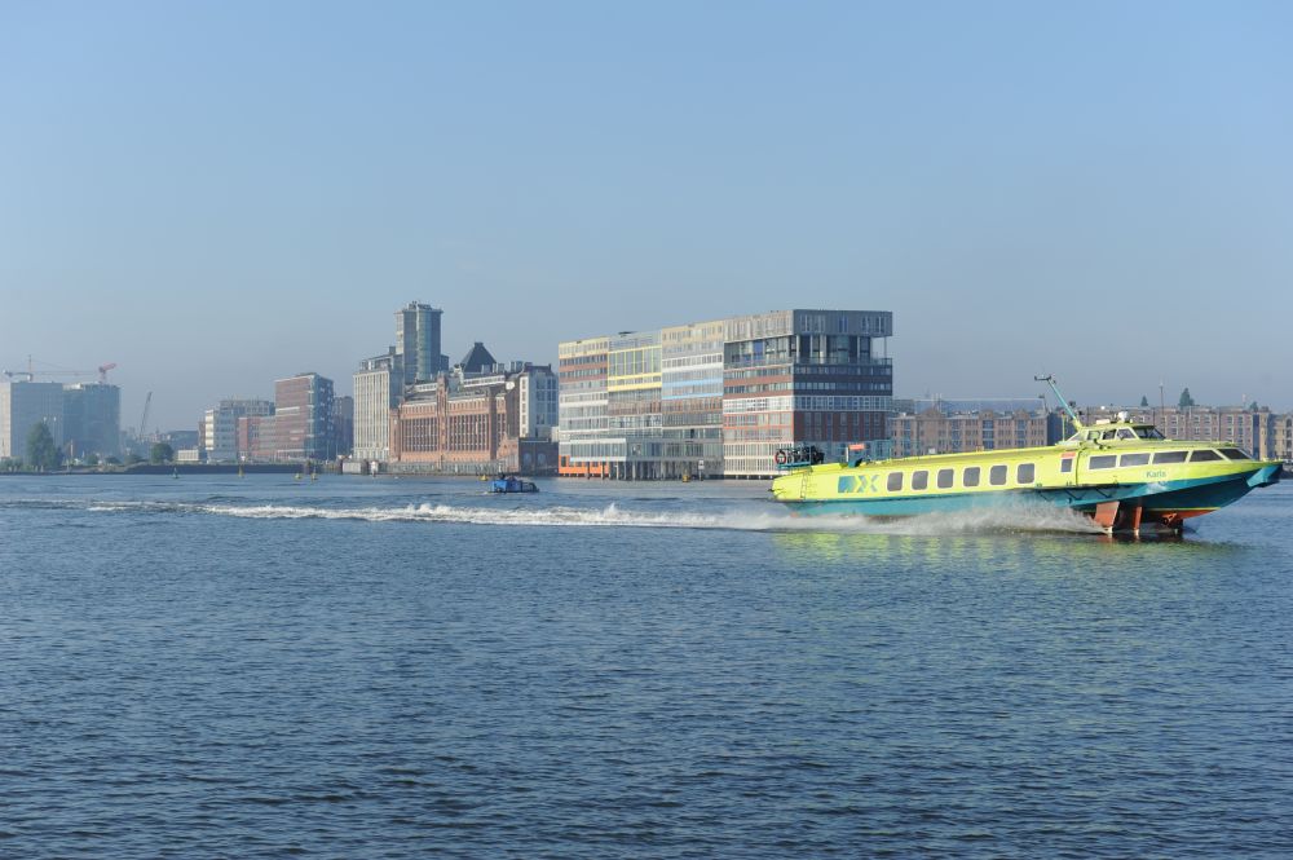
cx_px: 646
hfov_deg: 28.9
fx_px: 2512
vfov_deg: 19.4
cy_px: 430
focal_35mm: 70
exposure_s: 1/500
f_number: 8
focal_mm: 70
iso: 200
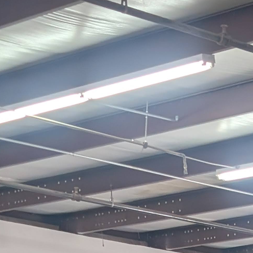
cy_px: 516
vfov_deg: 9.0
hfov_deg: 9.4
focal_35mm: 182
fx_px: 1505
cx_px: 342
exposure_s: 1/120
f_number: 1.68
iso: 118
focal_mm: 6.9
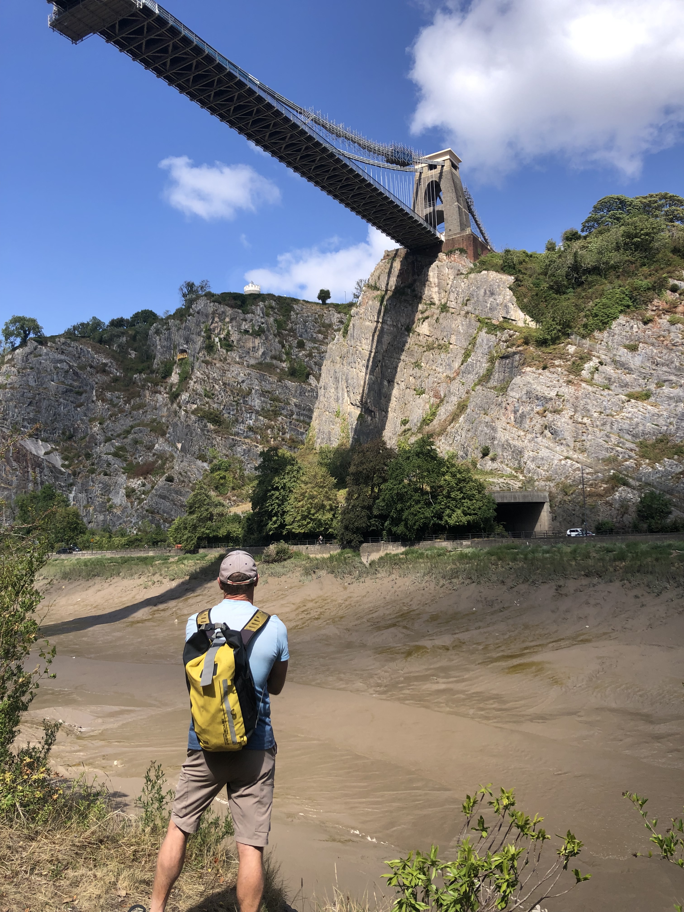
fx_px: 738
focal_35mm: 28
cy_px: 456
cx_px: 342
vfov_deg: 63.4
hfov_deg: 49.7
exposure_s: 1/1297
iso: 20
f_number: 1.8
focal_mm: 3.99
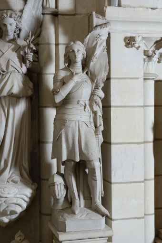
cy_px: 122
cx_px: 81
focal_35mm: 72
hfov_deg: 18.9
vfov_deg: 28.1
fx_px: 487
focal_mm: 48
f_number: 14
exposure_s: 1/50
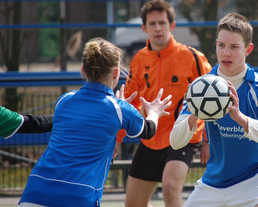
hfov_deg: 5.7
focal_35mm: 340
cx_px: 145
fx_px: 2597
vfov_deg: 4.6
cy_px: 104
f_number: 5.6
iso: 400
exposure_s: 1/800
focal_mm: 200
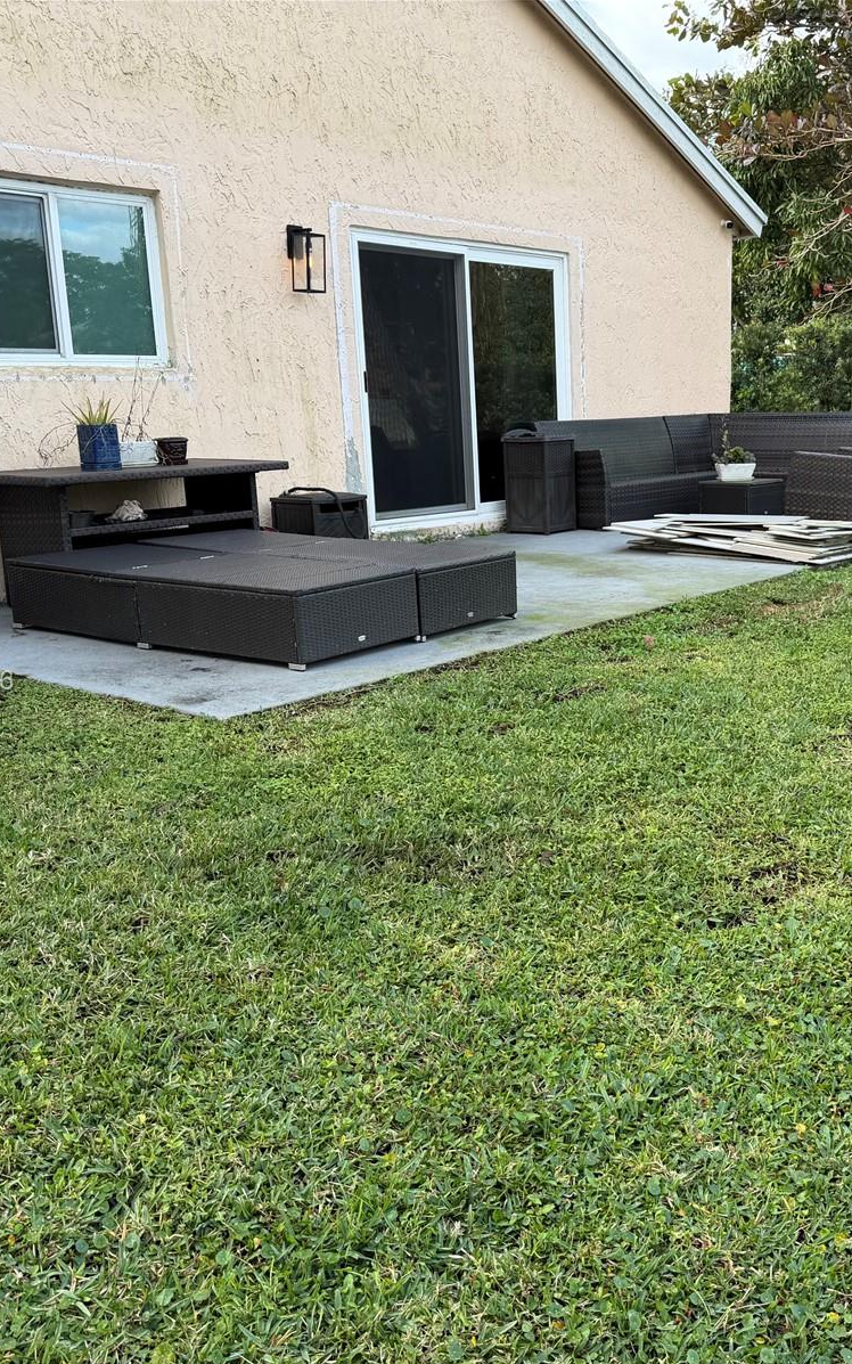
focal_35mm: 34
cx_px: 571
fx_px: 1263
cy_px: 683
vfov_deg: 56.7
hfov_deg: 36.9
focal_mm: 6.76
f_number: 1.78
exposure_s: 1/497
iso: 80
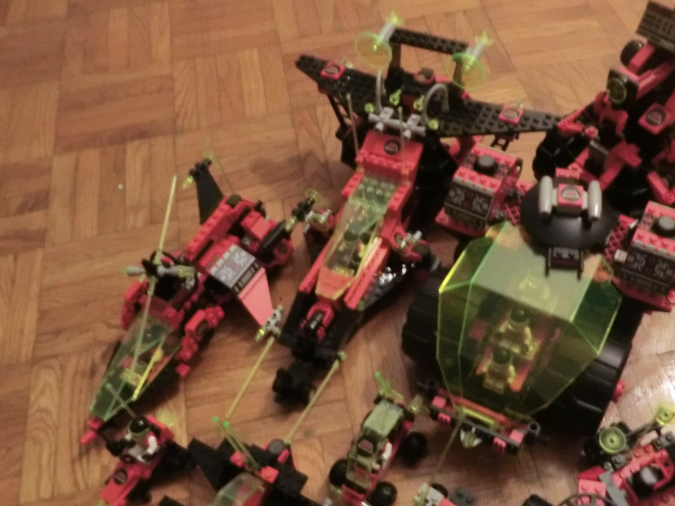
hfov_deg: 55.9
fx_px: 624
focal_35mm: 32
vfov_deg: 43.8
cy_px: 317
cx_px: 436
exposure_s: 1/6
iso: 800
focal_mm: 4.3
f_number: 3.2
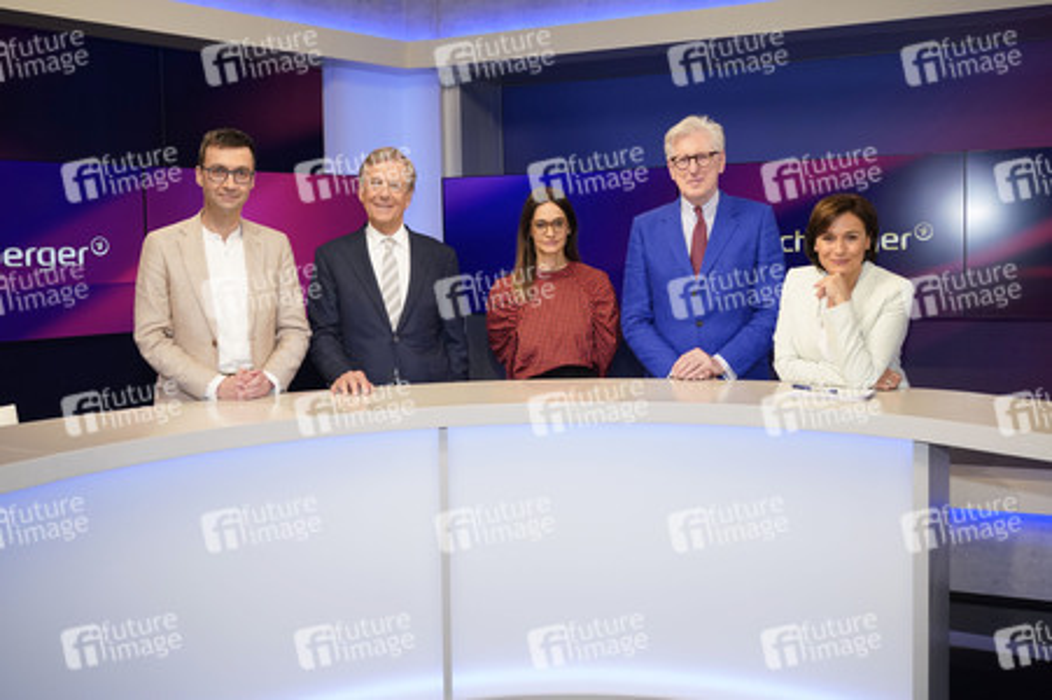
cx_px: 526
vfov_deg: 42.3
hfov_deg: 60.3
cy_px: 350
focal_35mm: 31
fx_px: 905
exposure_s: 1/160
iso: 2000
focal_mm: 31
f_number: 5
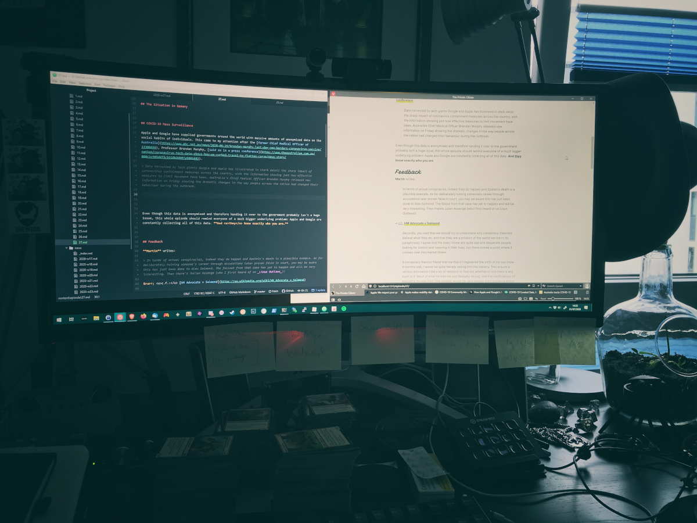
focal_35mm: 28
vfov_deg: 49.7
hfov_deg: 63.4
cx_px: 348
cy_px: 262
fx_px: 564
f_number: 1.8
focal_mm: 3.99
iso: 25
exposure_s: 1/50
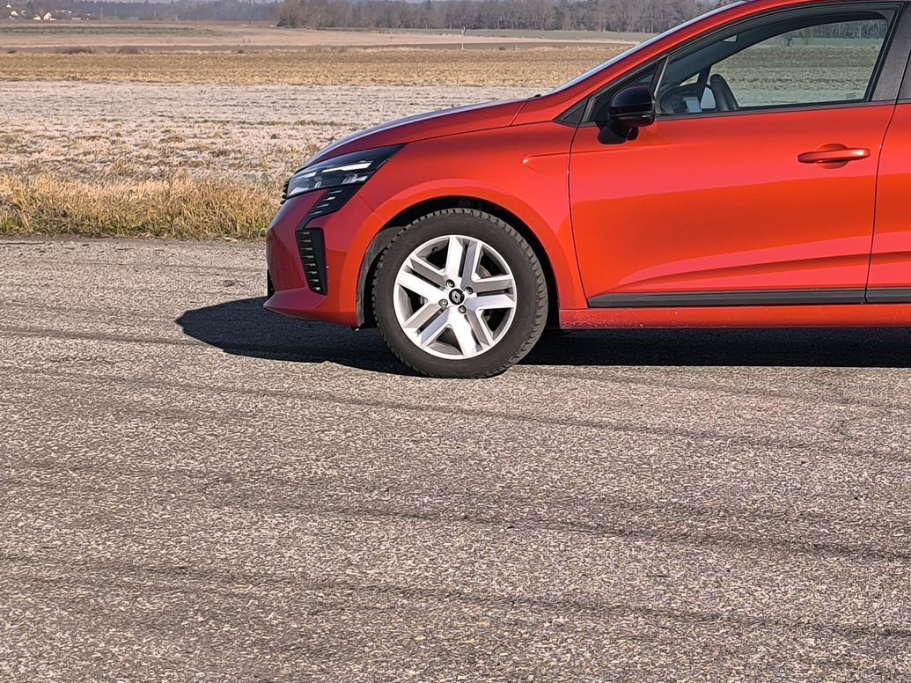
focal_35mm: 100
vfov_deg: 14.8
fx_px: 2631
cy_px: 205
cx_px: 757
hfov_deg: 19.4
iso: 50
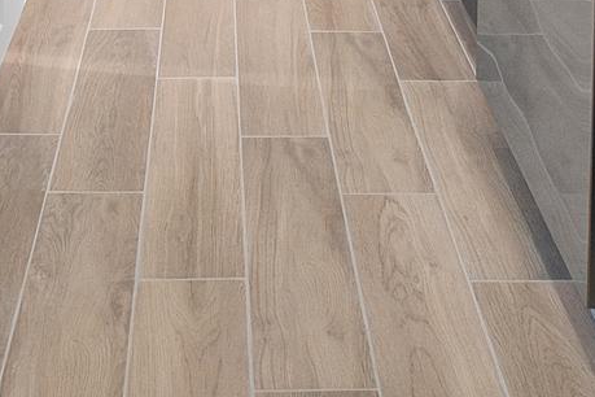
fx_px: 1107
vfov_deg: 15.4
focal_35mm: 67
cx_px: 259
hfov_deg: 30.0
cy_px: -440
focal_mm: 10
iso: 800
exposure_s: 1/200
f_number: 5.6
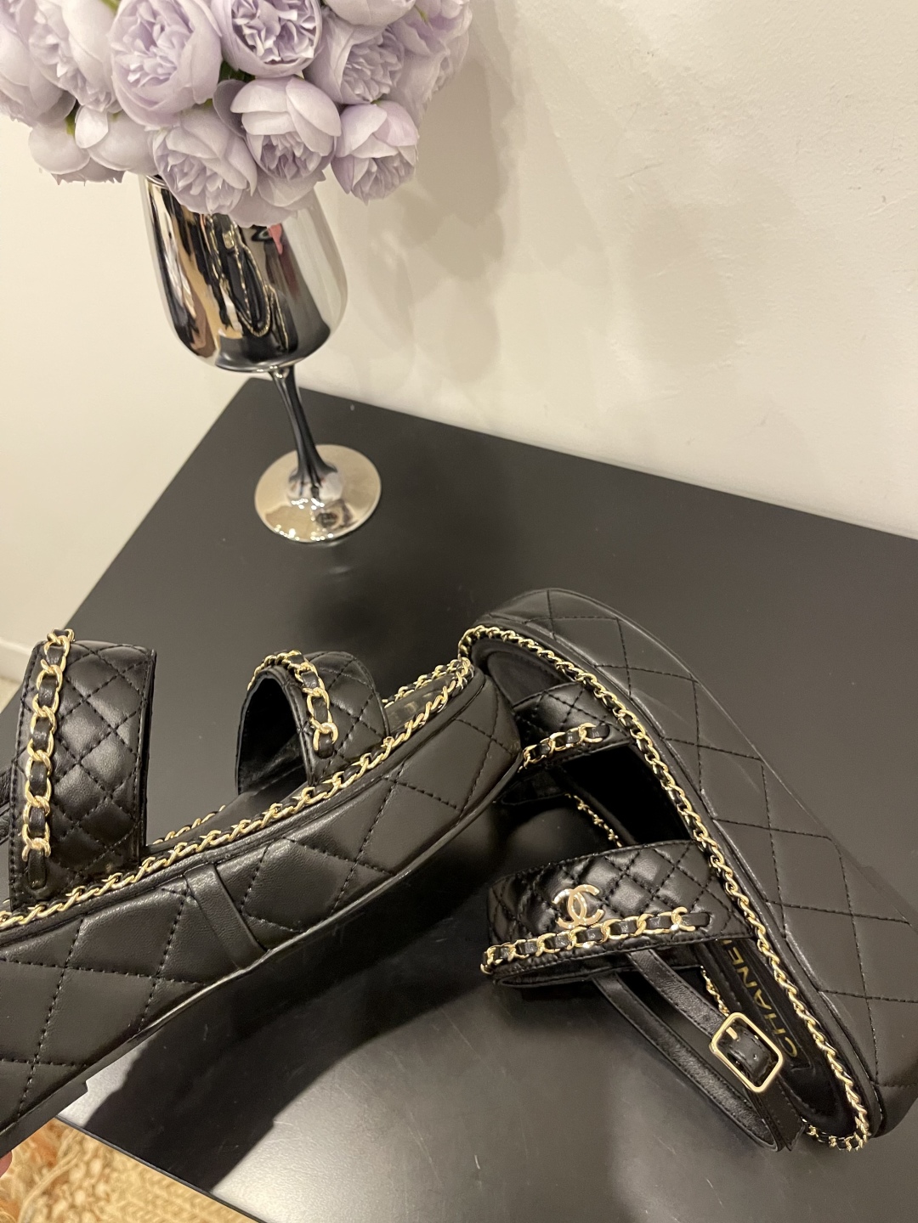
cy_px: 612
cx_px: 459
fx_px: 919
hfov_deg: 53.1
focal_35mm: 26
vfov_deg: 67.3
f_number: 1.6
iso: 500
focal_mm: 5.1
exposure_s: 1/47
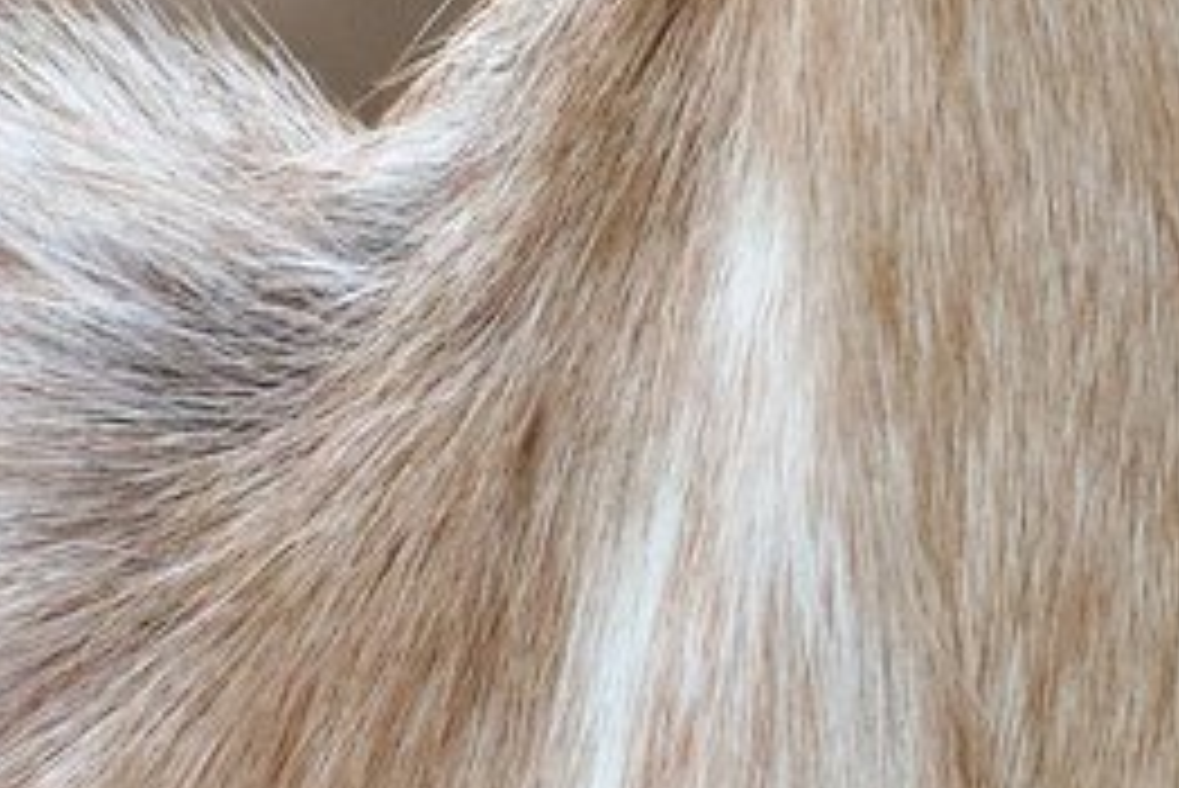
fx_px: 38403
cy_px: -444
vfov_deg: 1.2
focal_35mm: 1172
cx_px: 1292
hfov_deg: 1.8
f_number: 4
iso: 1250
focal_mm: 70.27
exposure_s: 1/800
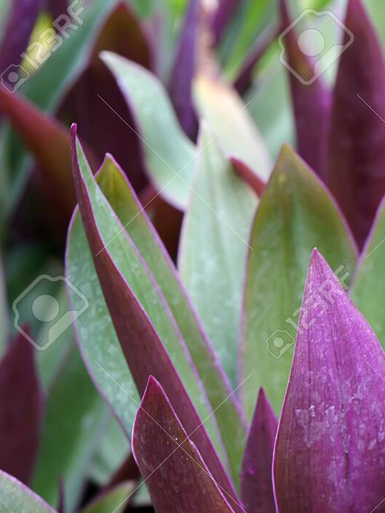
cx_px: 326
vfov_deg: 11.9
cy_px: 440
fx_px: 2446
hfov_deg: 9.0
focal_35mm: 165
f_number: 7.1
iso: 160
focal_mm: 45
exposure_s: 1/25
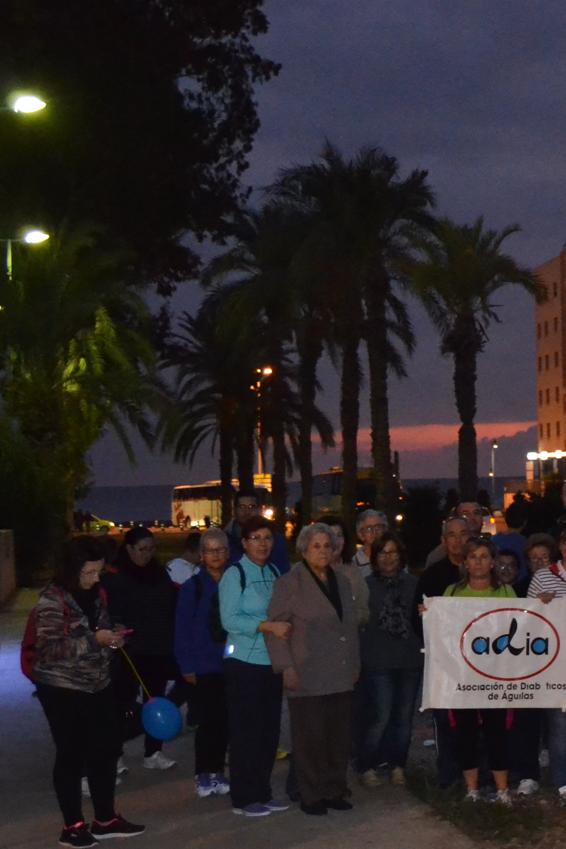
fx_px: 1674
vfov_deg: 28.5
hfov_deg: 17.8
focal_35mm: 71
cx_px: 757
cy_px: 423
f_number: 3.5
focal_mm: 22
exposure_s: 1/60
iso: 3200
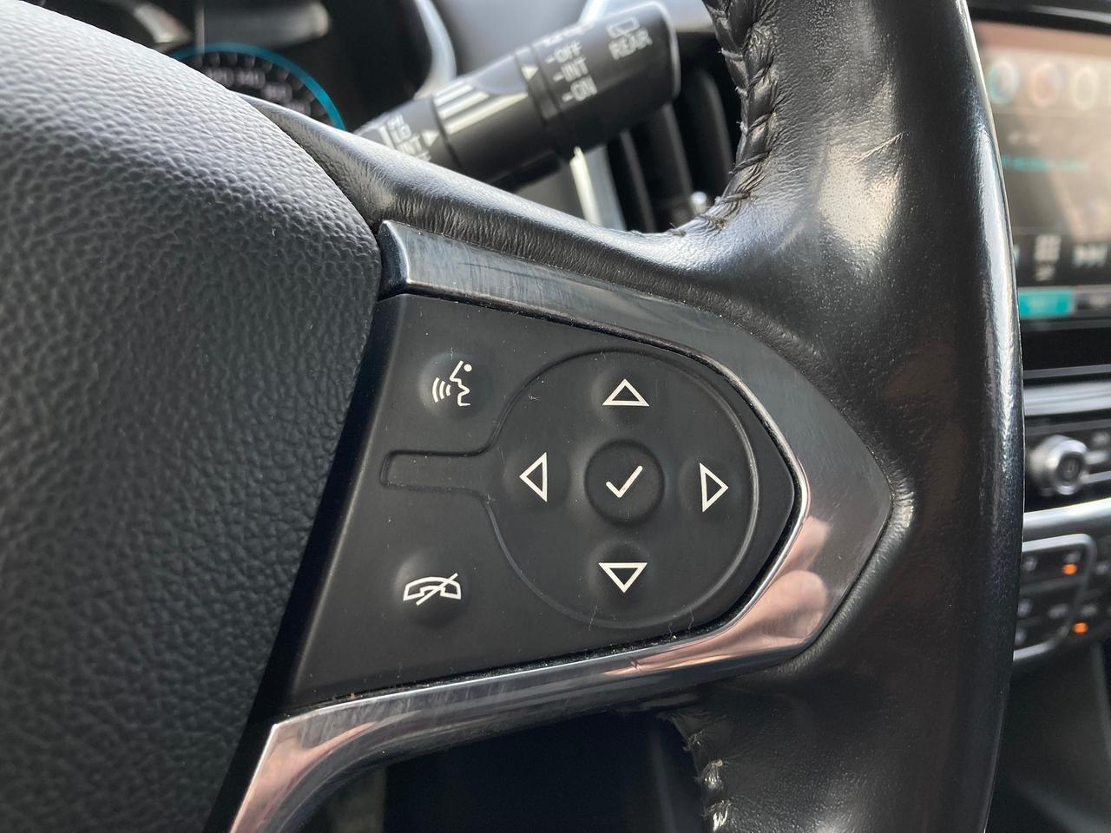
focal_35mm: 28
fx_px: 899
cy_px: 416
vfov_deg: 49.7
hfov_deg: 63.4
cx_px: 556
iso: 80
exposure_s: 1/106
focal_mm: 3.99
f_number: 1.8
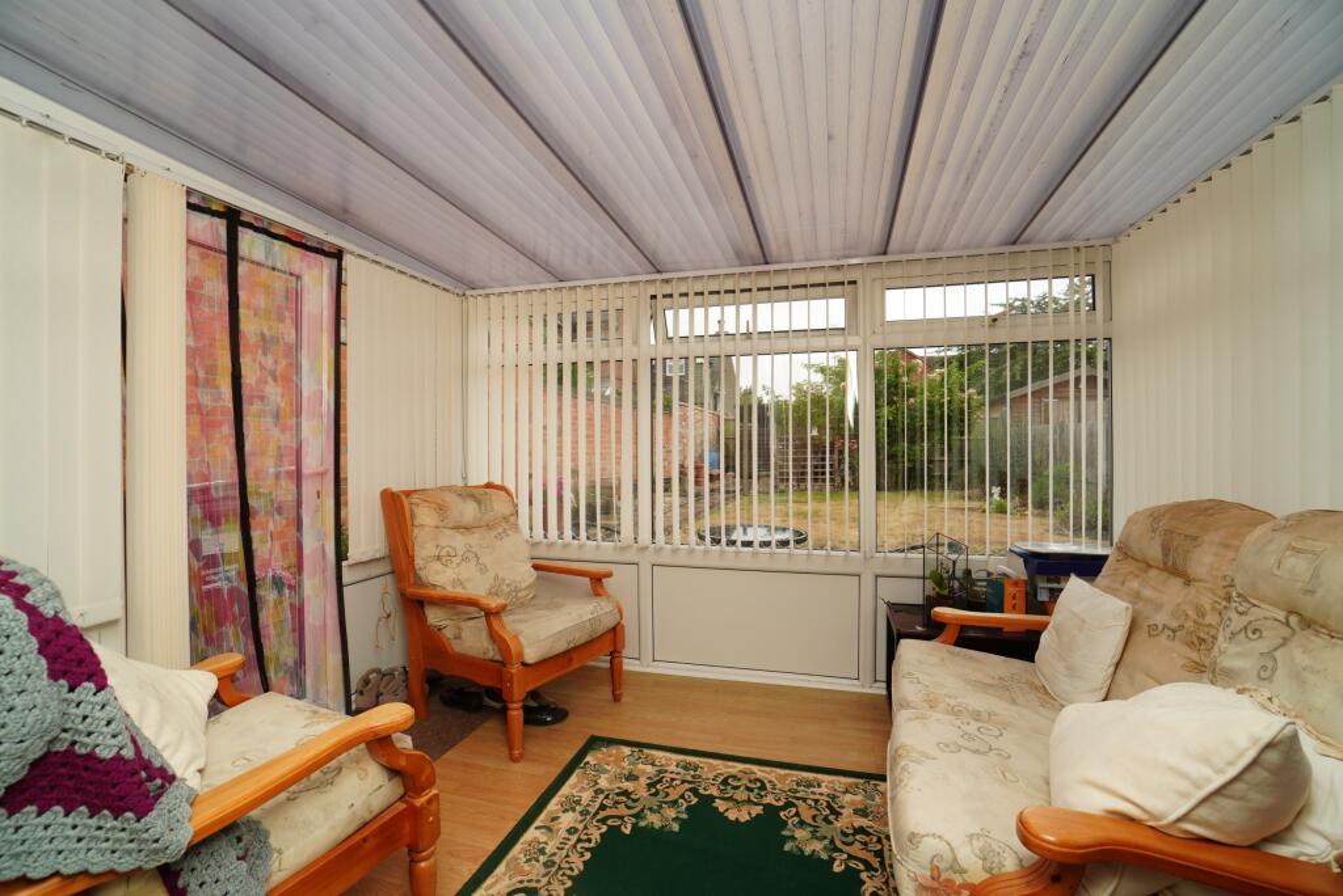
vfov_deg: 77.4
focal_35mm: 15
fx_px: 560
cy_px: 448
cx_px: 672
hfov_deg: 100.4
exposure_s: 1/160
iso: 400
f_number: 7.1
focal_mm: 10
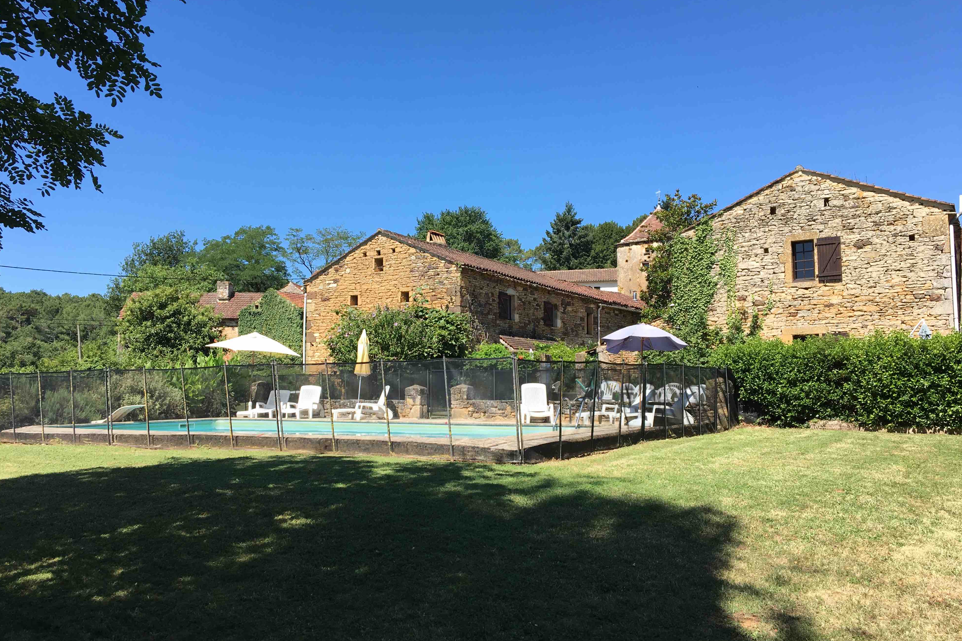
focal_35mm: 31
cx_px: 468
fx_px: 828
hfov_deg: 60.3
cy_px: 332
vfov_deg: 42.3
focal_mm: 4.15
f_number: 2.2
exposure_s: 1/962
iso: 25
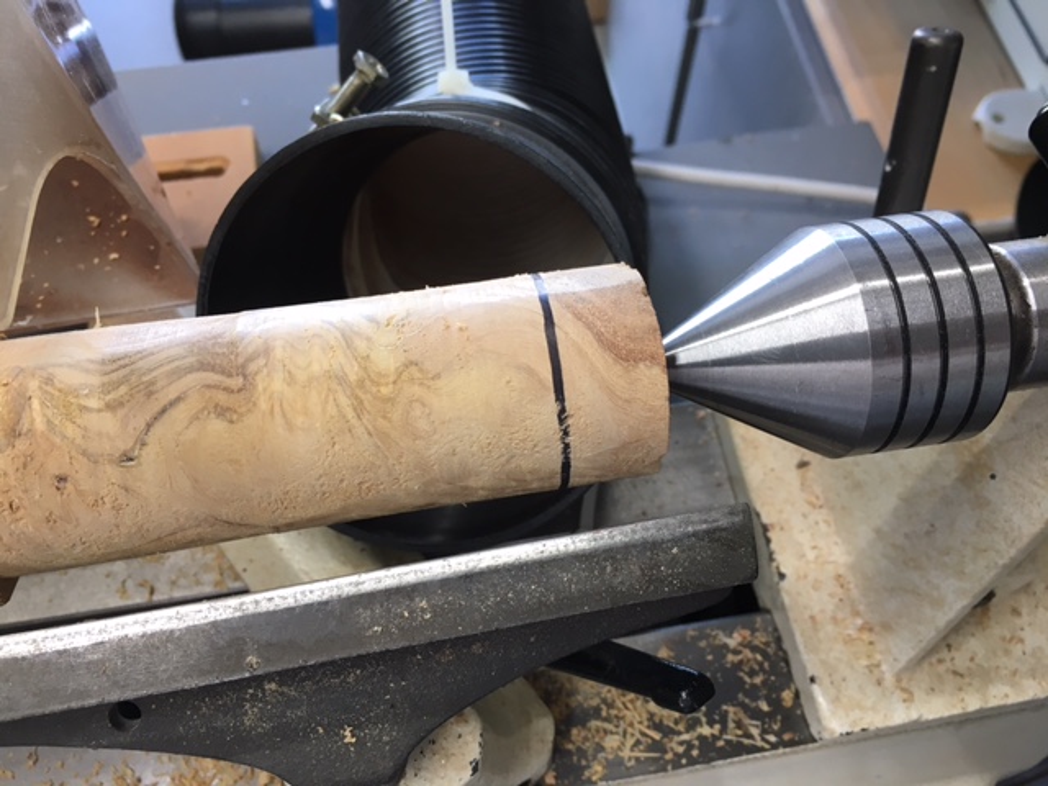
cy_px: 393
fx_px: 878
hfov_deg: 61.7
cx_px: 524
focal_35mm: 29
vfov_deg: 48.2
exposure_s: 1/30
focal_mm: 4.15
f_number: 2.2
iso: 25
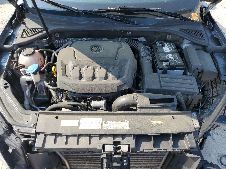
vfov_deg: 53.1
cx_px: 113
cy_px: 84
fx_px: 170
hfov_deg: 67.3
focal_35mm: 26
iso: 50
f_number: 1.5
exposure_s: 1/1111
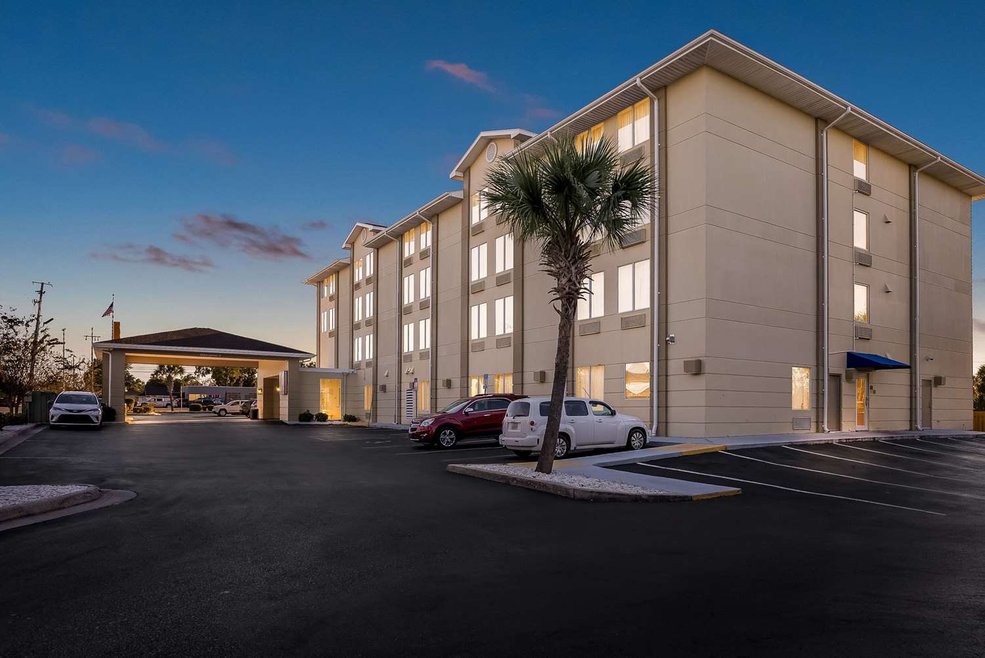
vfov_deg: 59.6
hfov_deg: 81.2
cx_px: 492
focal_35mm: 21
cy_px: 329
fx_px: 575
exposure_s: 1/400
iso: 320
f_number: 8
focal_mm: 21
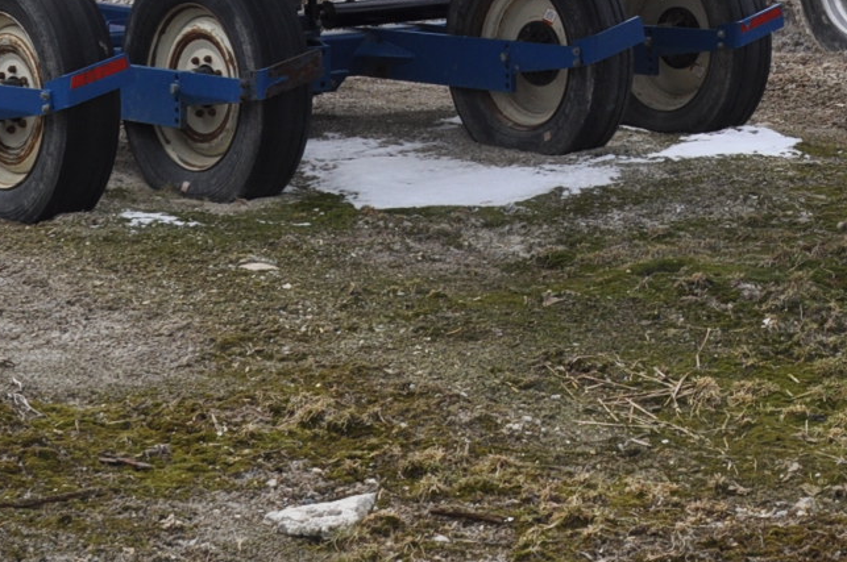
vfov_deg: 12.1
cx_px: 742
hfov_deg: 18.3
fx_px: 2585
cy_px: -175
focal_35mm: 110
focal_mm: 22
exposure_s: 1/400
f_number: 10
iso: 200
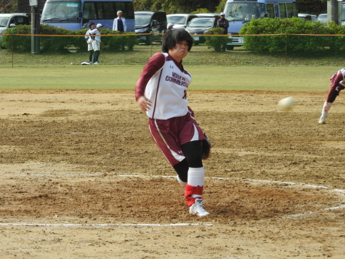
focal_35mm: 200
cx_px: 172
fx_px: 1993
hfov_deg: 9.9
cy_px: 130
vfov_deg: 7.4
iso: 100
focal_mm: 35.8
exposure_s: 1/200
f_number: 5.3
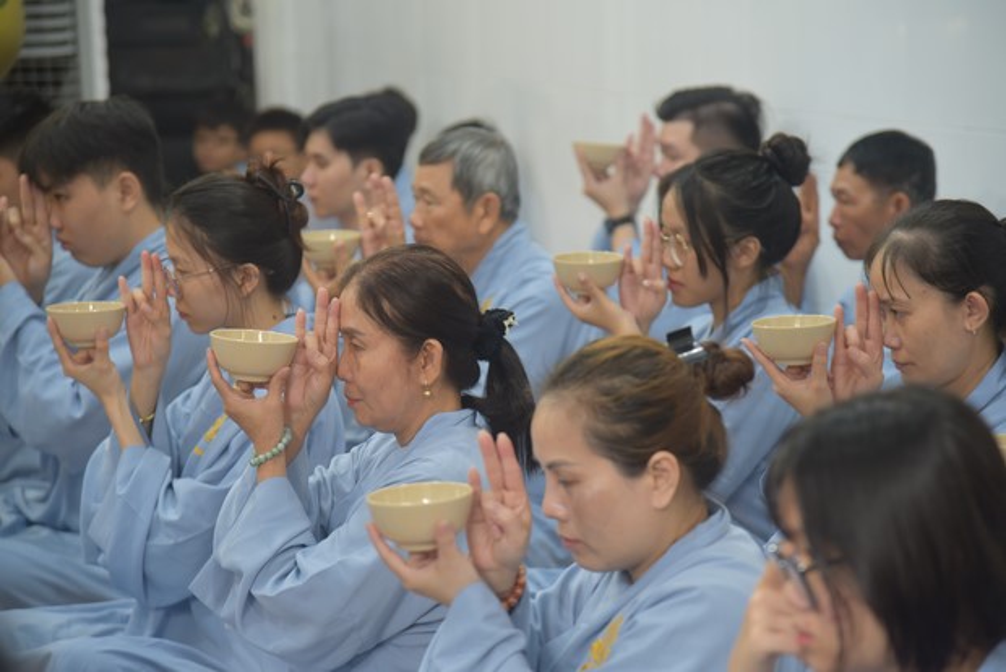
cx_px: 503
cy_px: 336
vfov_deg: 11.4
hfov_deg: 17.1
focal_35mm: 120
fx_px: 3355
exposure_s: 1/60
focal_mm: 120
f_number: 4
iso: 1000
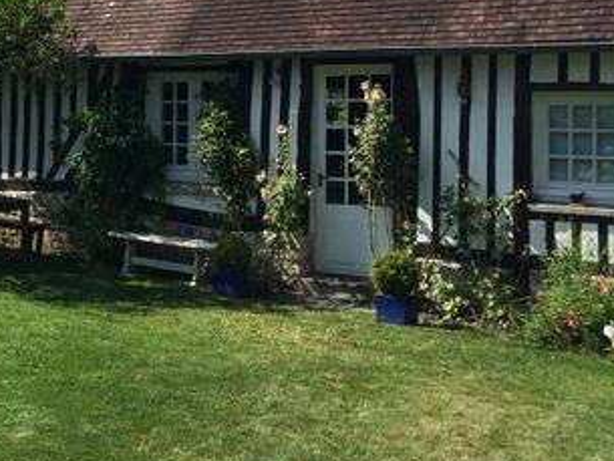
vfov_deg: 25.3
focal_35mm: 57
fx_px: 1011
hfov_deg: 32.7
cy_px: 103
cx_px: 107
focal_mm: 4.15
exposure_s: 1/1582
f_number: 2.2
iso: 32
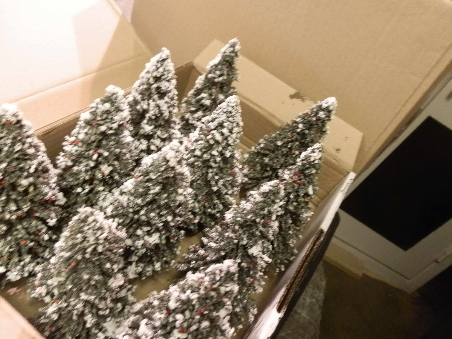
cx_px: 226
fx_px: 366
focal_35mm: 28
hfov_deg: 63.4
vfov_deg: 49.7
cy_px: 170
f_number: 3.1
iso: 400
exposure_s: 1/20
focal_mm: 5
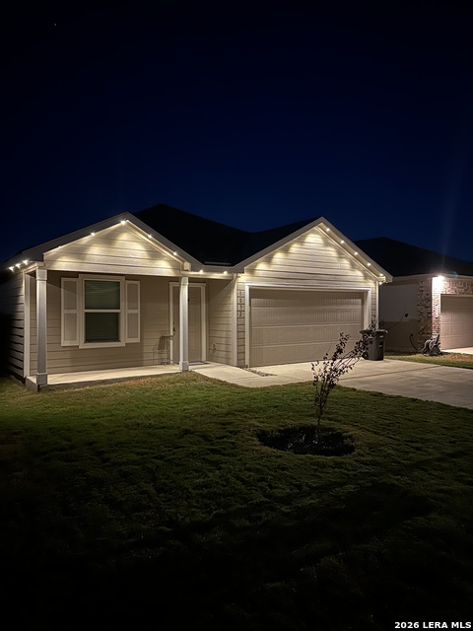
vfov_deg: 71.6
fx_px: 437
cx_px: 236
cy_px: 316
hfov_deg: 56.8
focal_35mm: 24
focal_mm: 6.86
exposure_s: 1/9
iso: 2000
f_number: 1.78
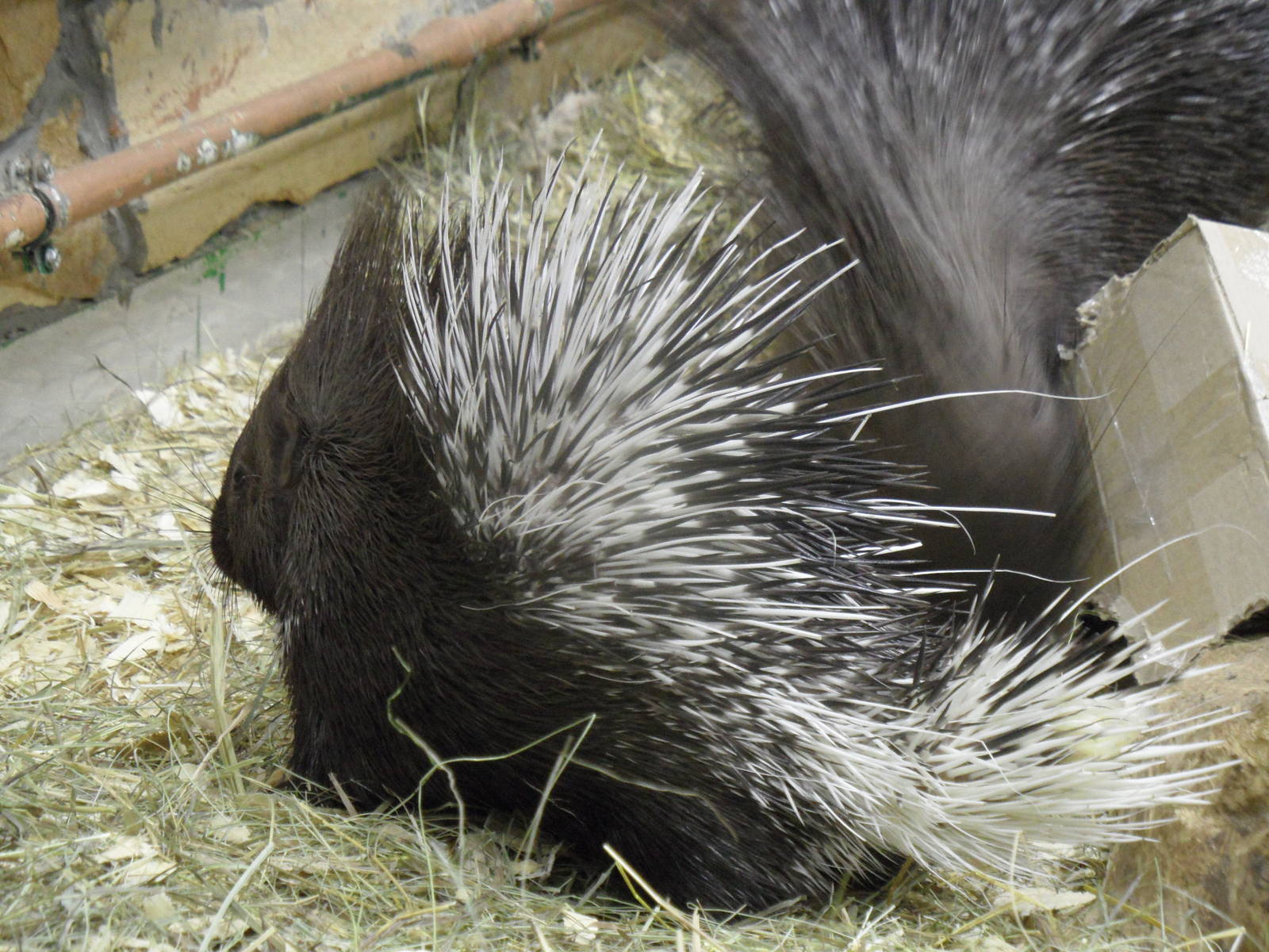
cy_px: 476
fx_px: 4399
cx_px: 634
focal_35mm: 120
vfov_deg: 12.3
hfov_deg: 16.4
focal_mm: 20
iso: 400
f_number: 4.4
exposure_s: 1/10
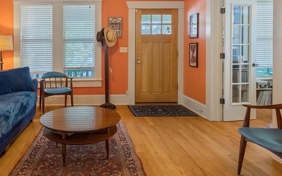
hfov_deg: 64.6
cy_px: 51
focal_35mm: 28
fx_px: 215
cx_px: 92
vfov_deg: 43.5
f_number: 8
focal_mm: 10
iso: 160
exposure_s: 1/20
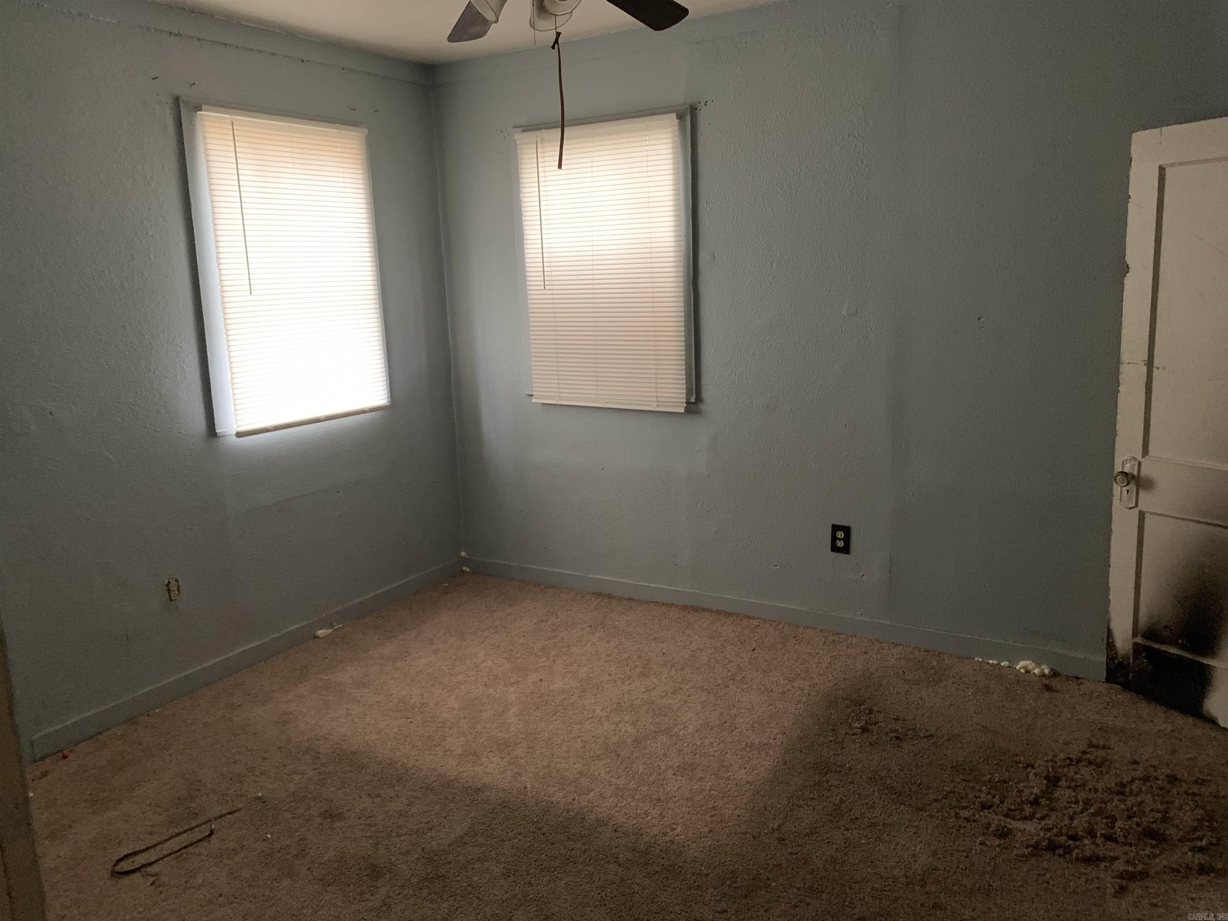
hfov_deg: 67.3
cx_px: 614
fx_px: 922
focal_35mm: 26
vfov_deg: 53.1
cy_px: 460
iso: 640
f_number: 1.8
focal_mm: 4.25
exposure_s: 1/30
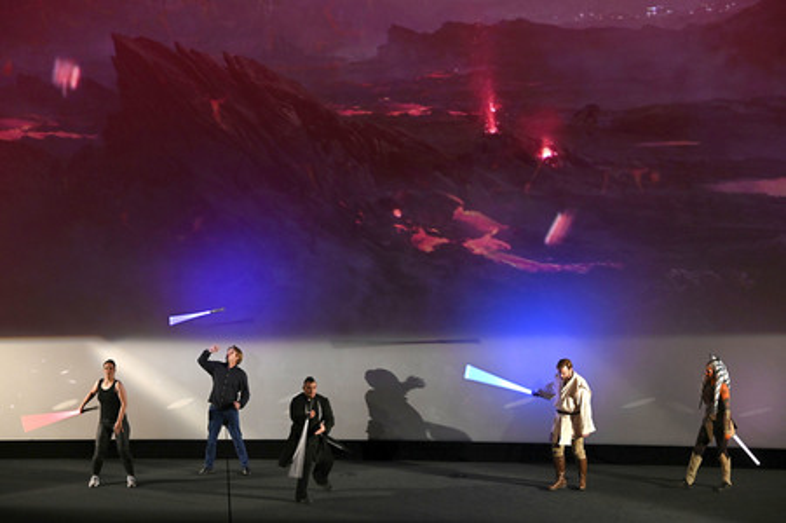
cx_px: 393
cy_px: 262
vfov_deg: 15.9
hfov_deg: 23.7
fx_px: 1876
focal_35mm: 86
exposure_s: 1/60
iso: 3200
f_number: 6.3
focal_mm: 86
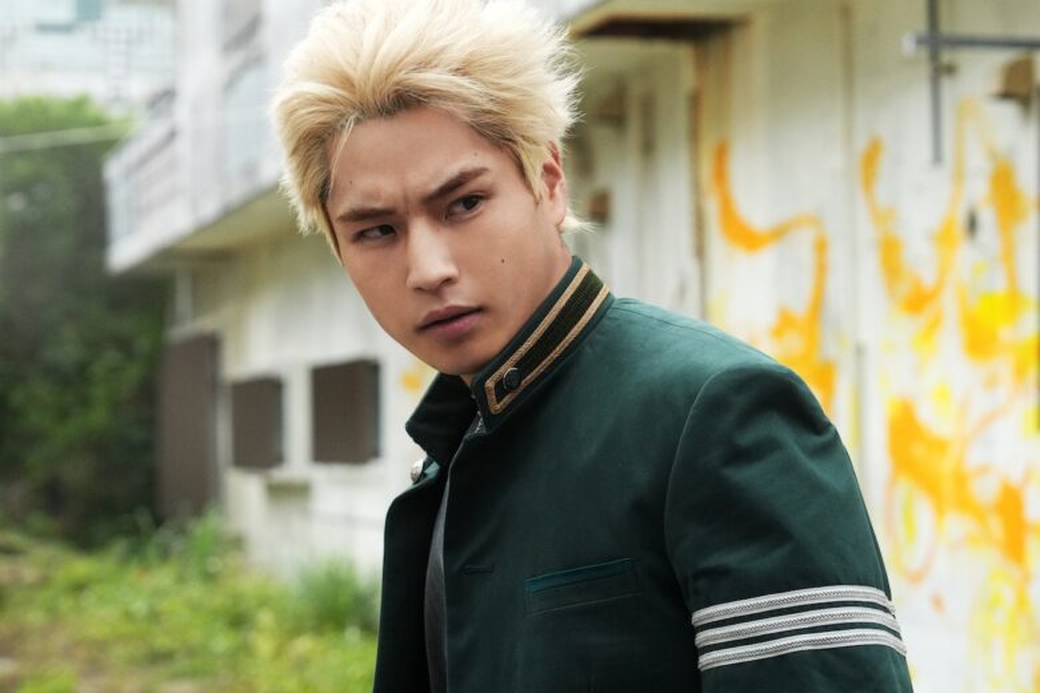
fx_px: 2340
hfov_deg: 25.1
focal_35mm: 81
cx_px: 520
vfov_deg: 16.9
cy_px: 346
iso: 800
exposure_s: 1/1250
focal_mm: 54
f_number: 4
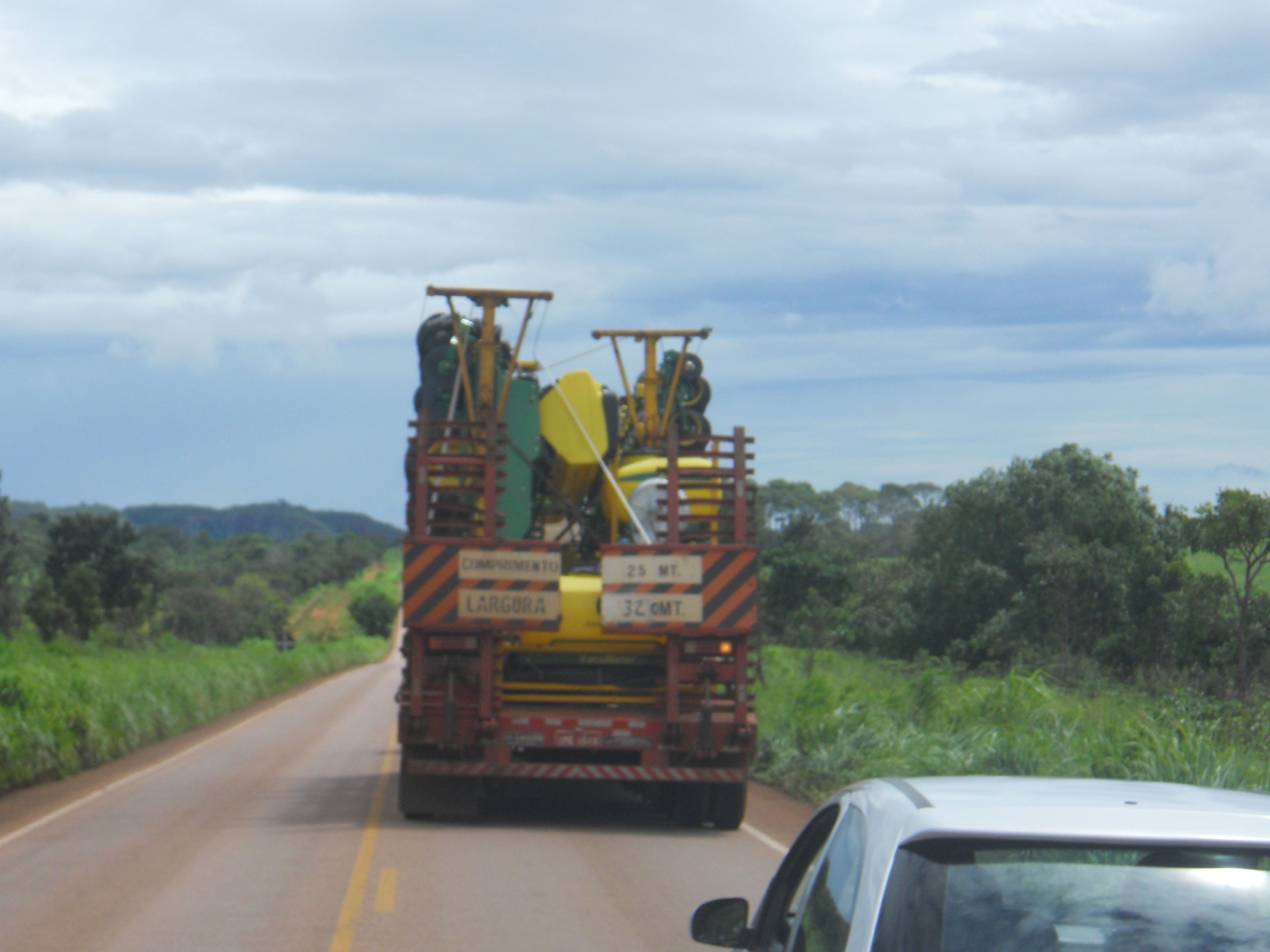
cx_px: 656
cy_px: 528
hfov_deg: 20.9
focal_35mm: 94
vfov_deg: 15.7
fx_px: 3449
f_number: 4.4
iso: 80
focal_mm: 13.2
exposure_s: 1/640
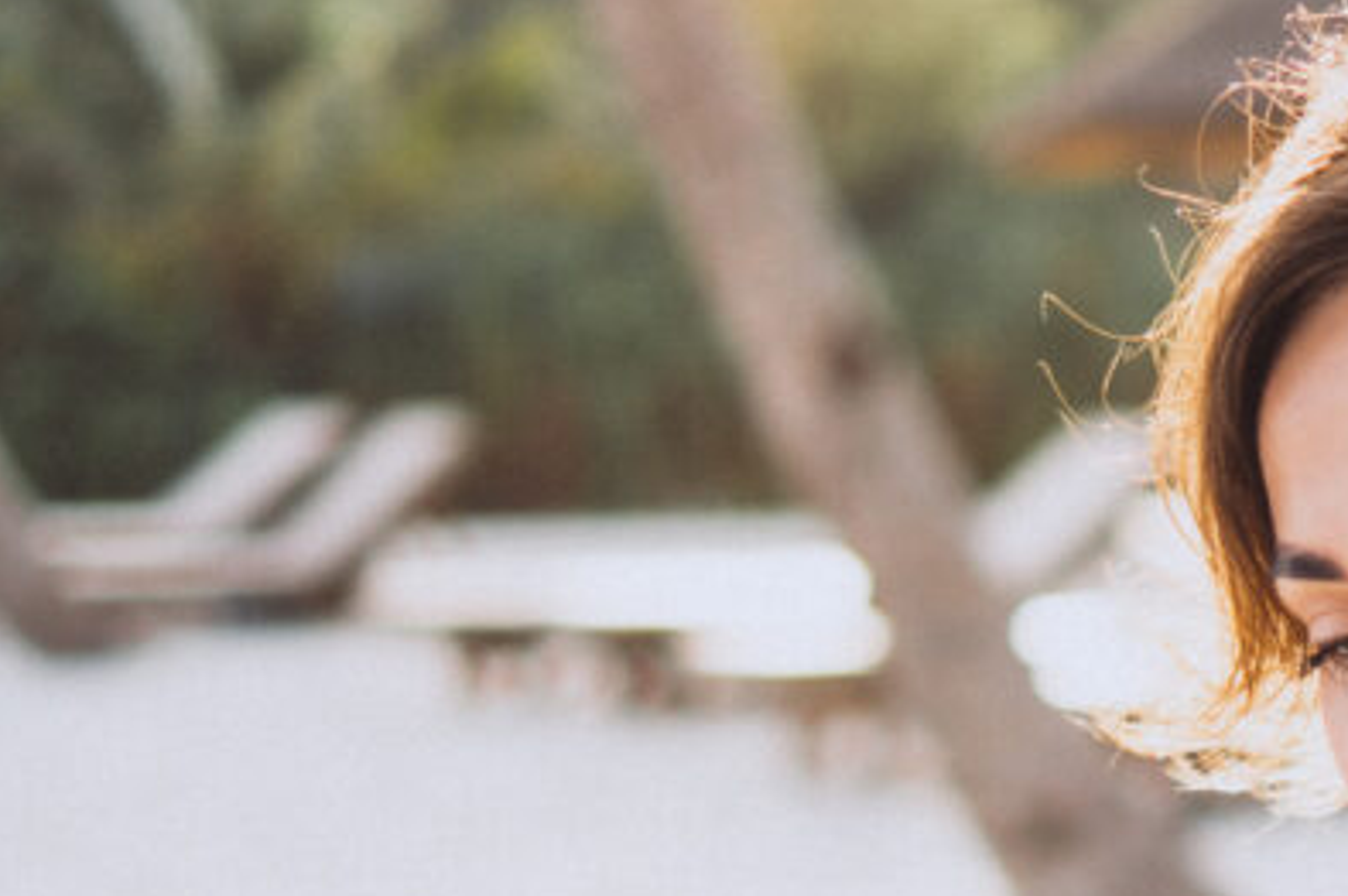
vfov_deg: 9.4
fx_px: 5401
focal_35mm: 144
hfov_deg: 13.7
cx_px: 1738
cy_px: 944
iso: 100
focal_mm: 35
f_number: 1.8
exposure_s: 1/800
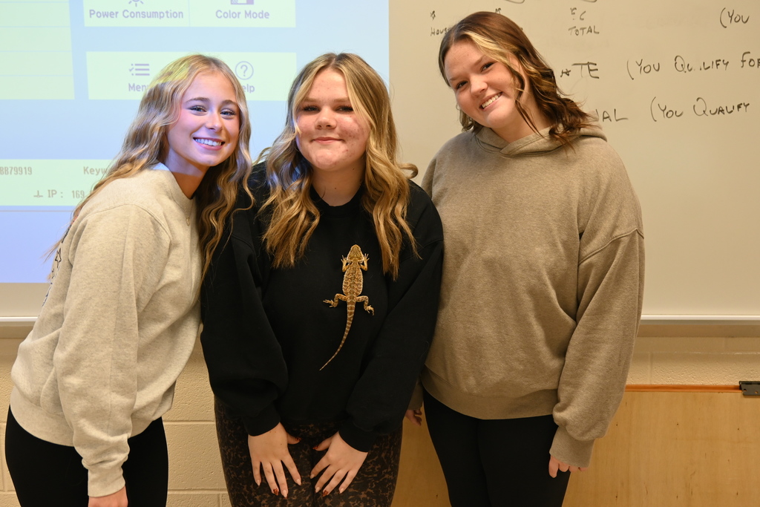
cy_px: 254
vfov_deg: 31.9
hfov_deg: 46.4
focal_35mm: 42
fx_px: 887
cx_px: 380
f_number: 4
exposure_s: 1/125
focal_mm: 28
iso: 1000
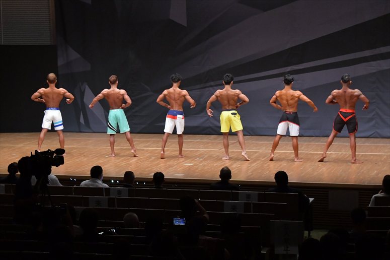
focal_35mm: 102
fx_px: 1104
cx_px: 195
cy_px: 130
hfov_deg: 20.0
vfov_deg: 13.4
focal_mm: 68
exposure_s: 1/400
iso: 6400
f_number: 5.6
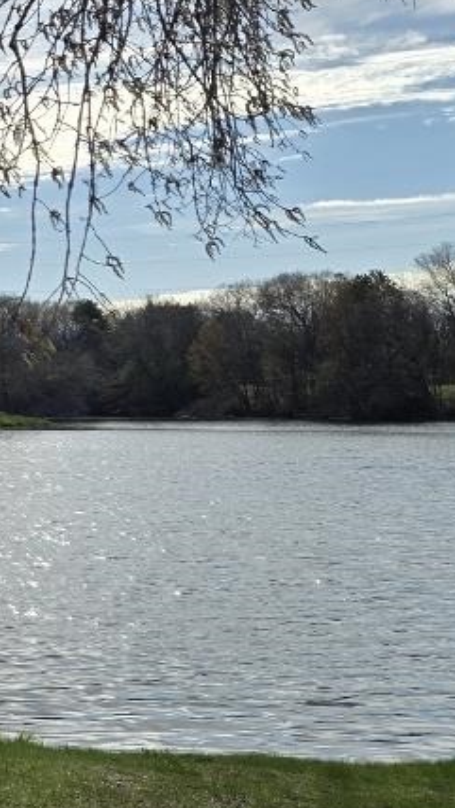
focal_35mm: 75
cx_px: -608
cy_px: 349
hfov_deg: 12.8
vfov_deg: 28.2
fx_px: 1607
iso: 25
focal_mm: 5.4
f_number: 1.8
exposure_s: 1/2169
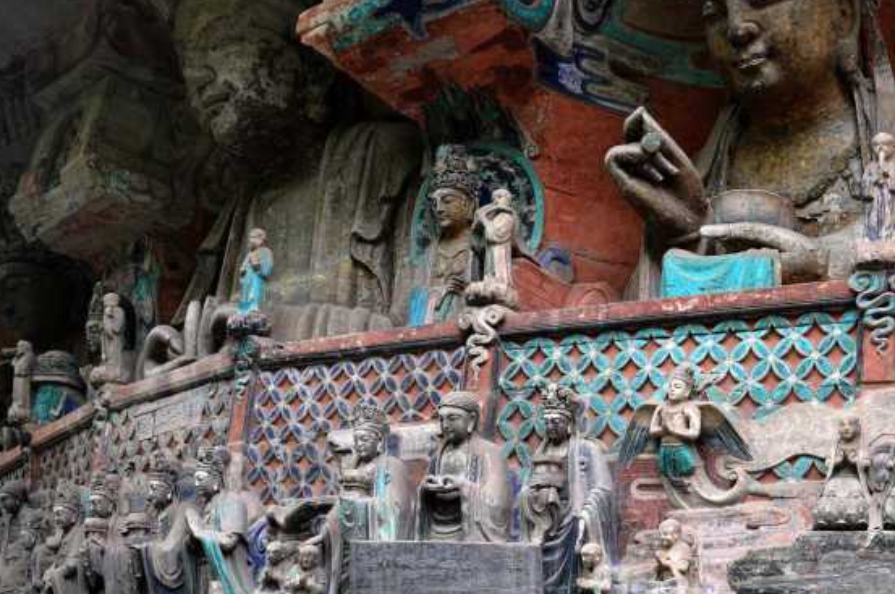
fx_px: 1241
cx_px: 766
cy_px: 411
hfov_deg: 37.6
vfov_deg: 26.7
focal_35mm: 50
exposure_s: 1/30
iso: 400
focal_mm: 18
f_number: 5.6
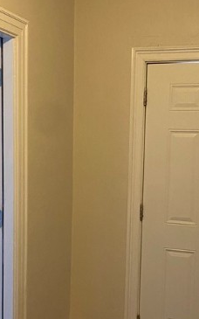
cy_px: 200
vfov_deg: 34.9
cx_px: 106
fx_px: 503
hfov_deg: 22.4
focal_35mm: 58
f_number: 1.8
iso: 500
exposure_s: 1/40
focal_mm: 4.25
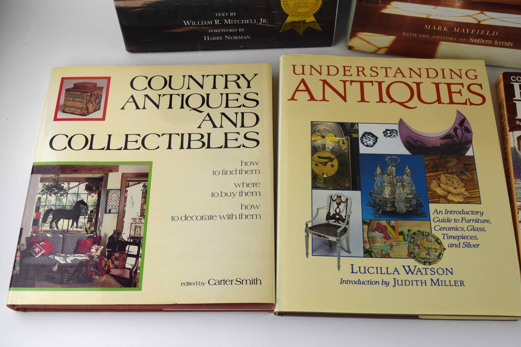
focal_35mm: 39
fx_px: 564
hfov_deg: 49.6
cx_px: 260
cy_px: 174
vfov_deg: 34.2
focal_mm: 26
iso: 400
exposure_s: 1/160
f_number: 6.3
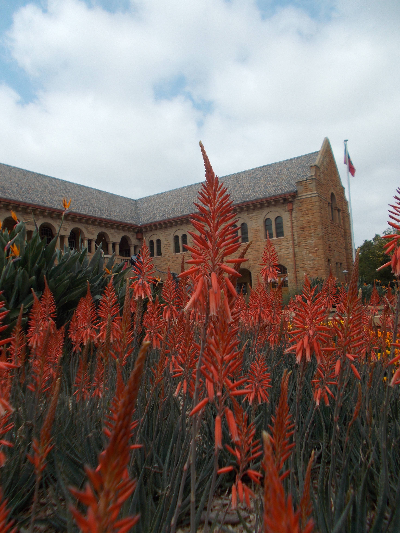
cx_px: 200
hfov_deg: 53.1
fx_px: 401
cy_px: 266
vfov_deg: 67.3
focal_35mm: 26
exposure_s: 1/160
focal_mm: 4.6
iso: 80
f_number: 8
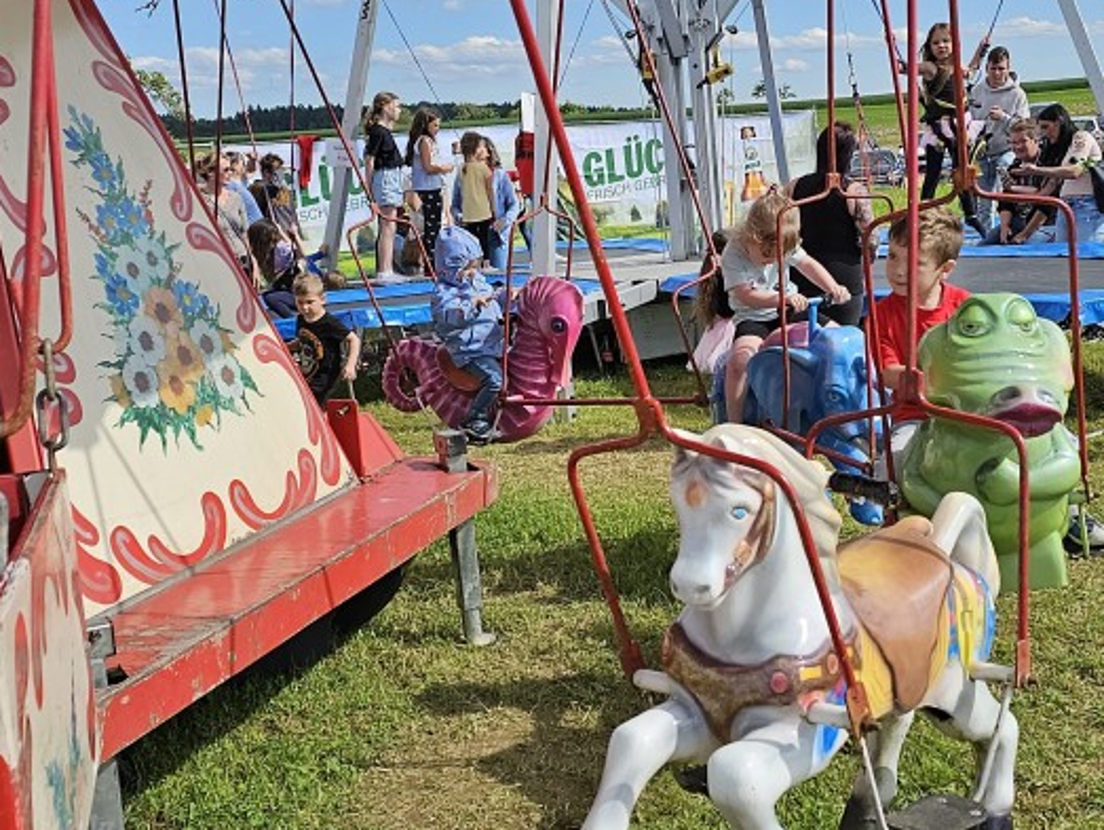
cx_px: 656
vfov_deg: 32.2
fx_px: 1436
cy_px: 361
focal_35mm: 45
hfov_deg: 41.9
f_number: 1.7
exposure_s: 1/2000
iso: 25
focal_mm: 6.3
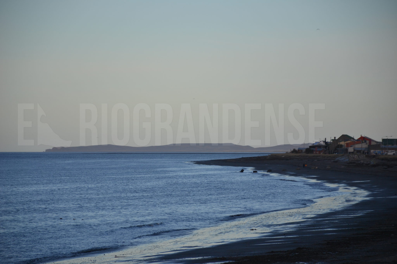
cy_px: 132
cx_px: 198
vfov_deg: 6.5
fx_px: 2315
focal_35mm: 210
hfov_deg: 9.8
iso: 160
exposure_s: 1/500
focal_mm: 140
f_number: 5.6
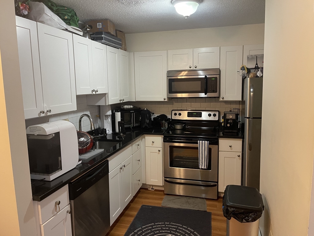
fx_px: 227
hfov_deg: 69.4
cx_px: 157
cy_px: 118
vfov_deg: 54.9
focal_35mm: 25
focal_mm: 5.1
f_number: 1.6
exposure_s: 1/60
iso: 400
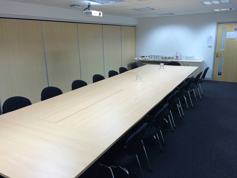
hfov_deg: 61.7
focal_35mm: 29
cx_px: 118
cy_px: 89
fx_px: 199
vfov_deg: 48.2
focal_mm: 4.15
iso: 40
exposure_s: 1/33
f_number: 2.2
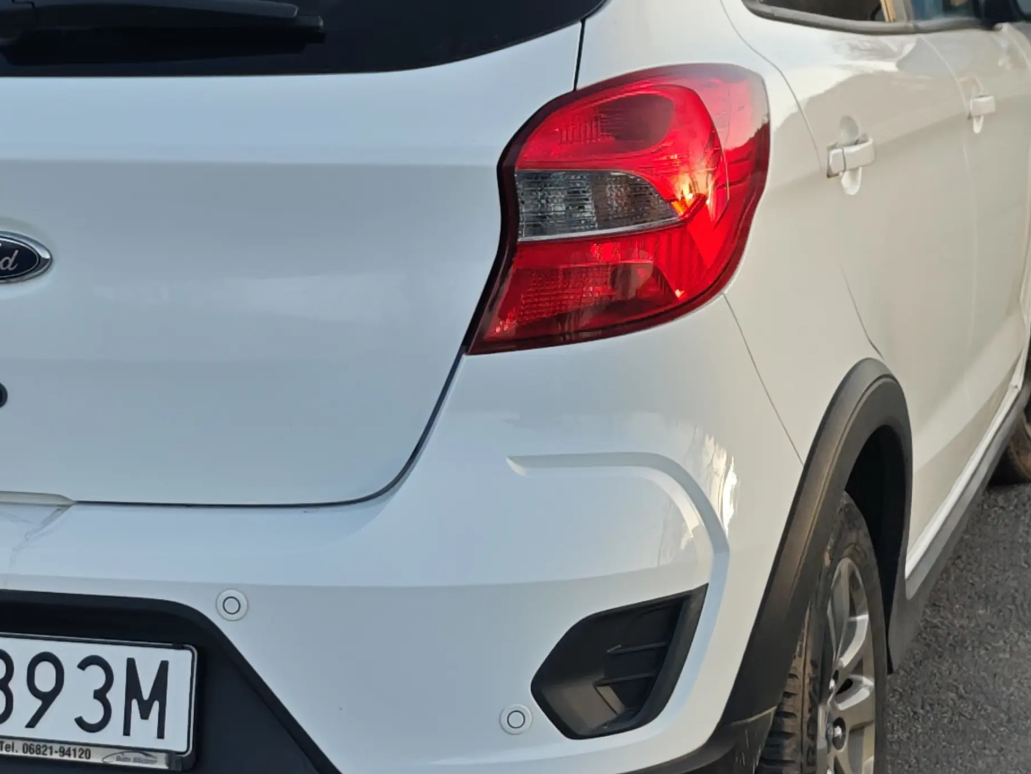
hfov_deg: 23.8
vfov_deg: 18.0
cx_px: 438
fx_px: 2443
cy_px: 381
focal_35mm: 82
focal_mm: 8.72
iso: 320
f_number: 2
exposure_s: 1/2000
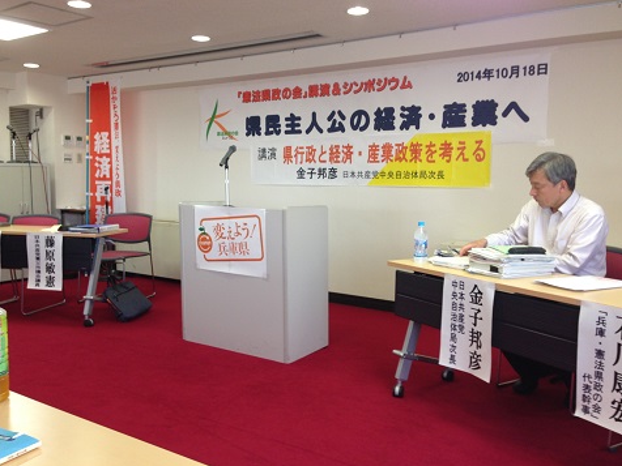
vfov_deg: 41.8
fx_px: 611
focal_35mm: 34
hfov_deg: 54.0
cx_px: 310
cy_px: 230
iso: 64
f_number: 2.4
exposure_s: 1/30
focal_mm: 4.12
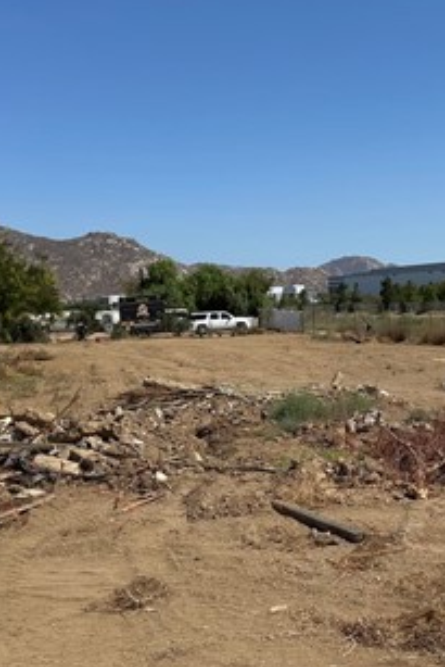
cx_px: 323
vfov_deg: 38.2
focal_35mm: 52
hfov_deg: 25.8
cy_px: 354
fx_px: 963
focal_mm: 6.86
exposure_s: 1/7042
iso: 80
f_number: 1.78
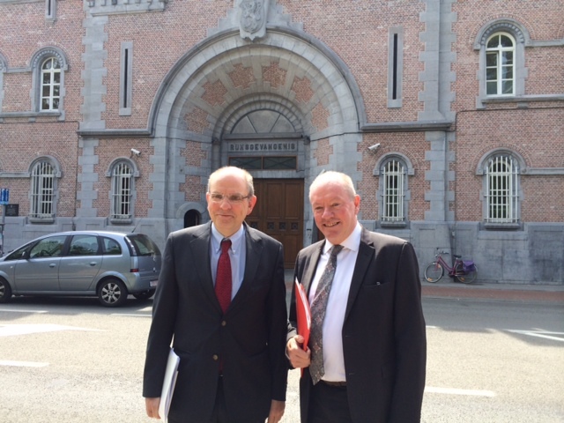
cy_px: 212
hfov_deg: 60.0
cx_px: 282
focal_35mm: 30
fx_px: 489
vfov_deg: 46.8
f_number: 2.2
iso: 32
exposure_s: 1/604
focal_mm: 4.12
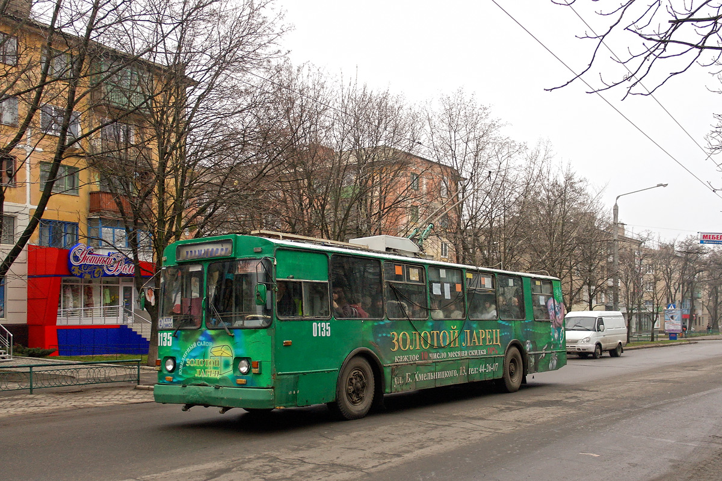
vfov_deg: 43.6
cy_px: 240
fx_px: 601
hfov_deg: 62.0
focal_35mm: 30
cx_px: 361
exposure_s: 1/400
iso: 400
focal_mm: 20
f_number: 3.5
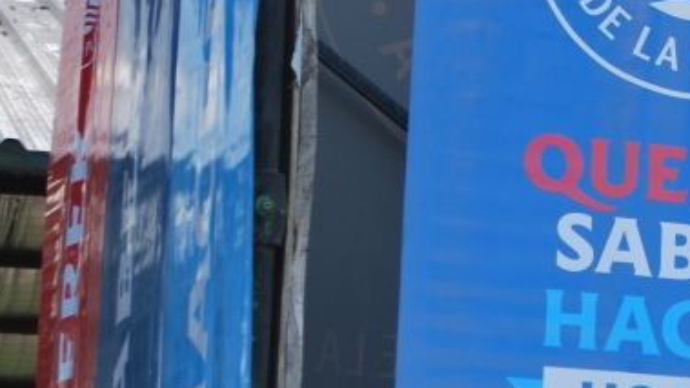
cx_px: 630
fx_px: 3110
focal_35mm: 170
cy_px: 214
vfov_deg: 7.1
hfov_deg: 12.6
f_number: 5.6
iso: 100
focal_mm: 40
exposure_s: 1/125
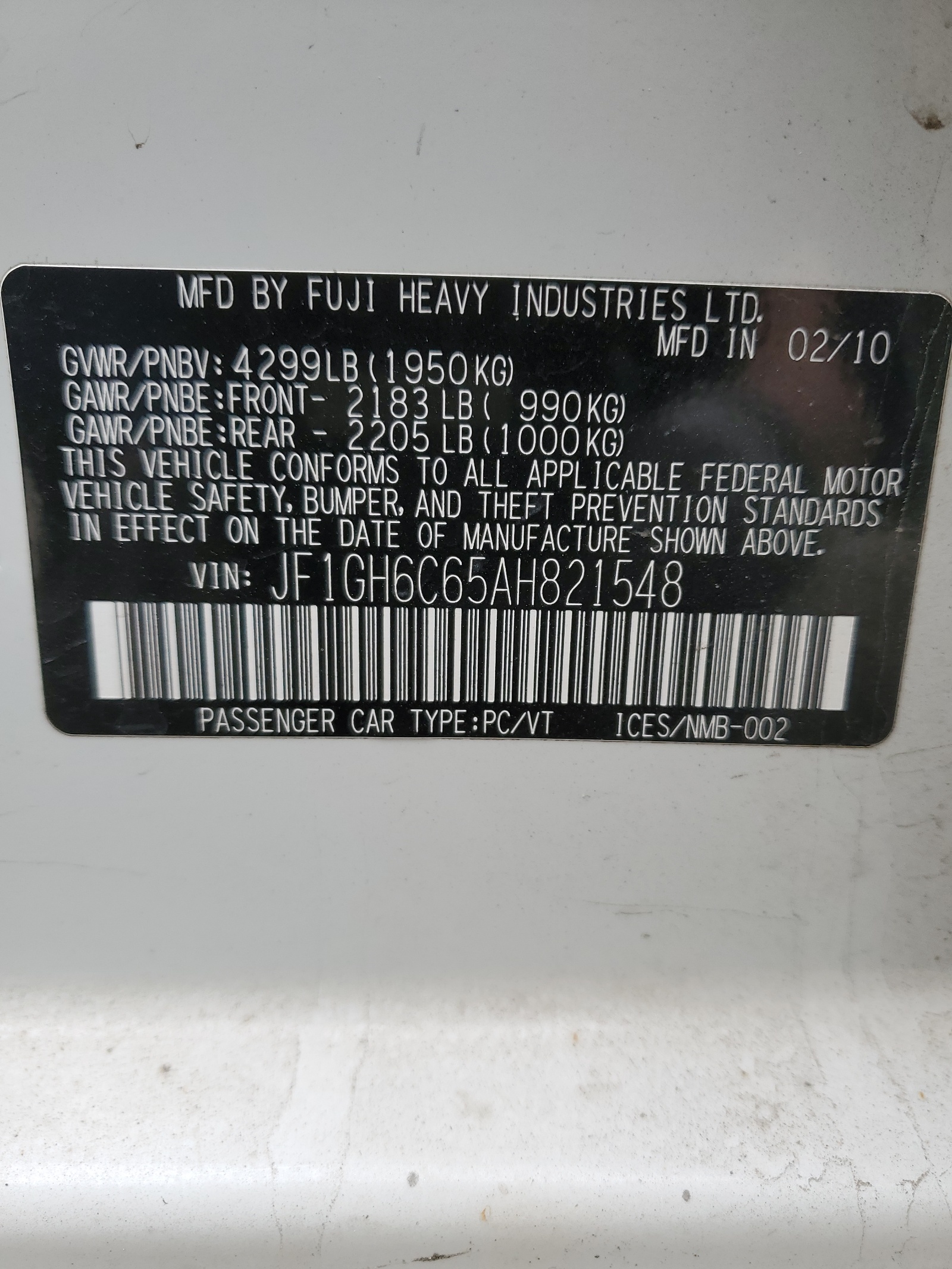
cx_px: 476
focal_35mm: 26
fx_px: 953
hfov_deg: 53.1
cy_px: 634
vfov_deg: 67.3
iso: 50
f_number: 1.5
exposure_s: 1/385
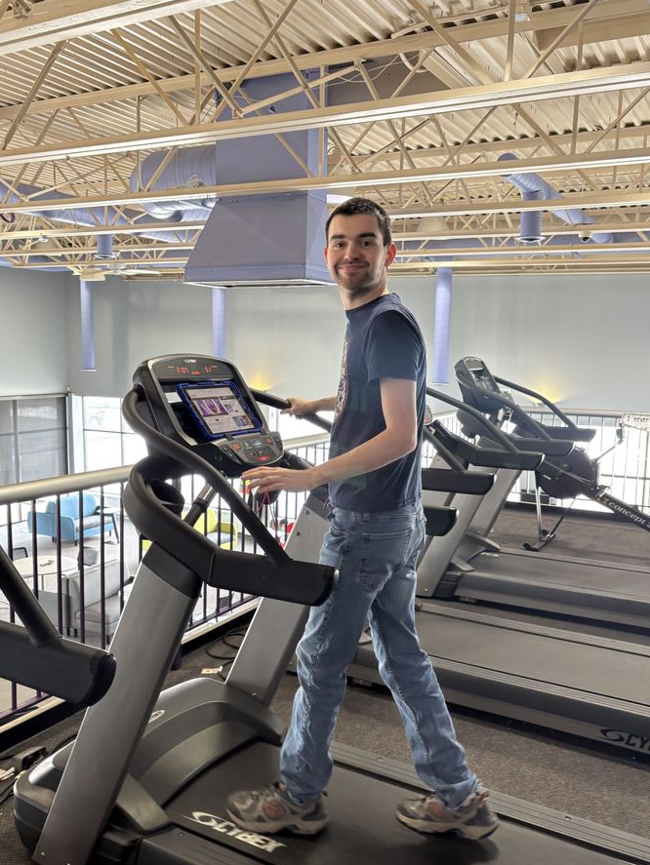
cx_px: 329
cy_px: 447
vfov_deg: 59.9
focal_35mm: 30
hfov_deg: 46.8
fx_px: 751
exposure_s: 1/60
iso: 125
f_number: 1.6
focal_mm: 5.96
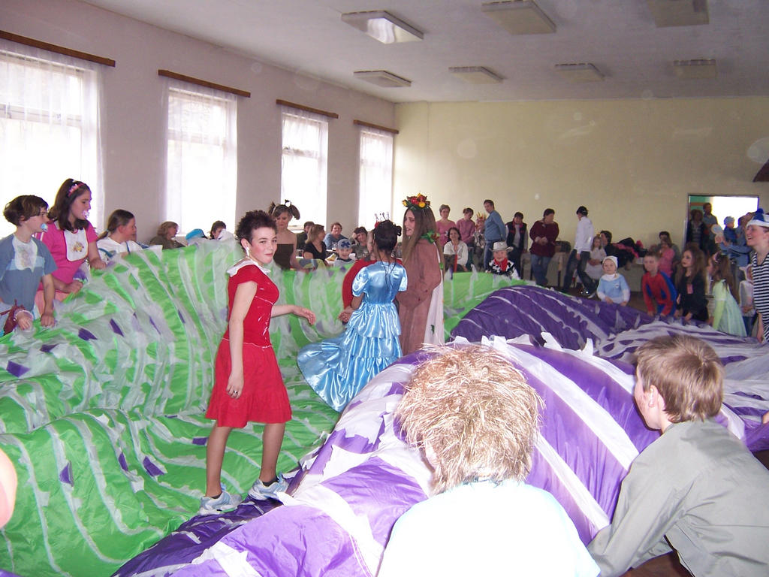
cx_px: 384
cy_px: 288
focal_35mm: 33
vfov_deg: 42.9
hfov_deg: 55.4
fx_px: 733
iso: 140
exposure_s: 1/60
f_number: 2.8
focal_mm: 5.5
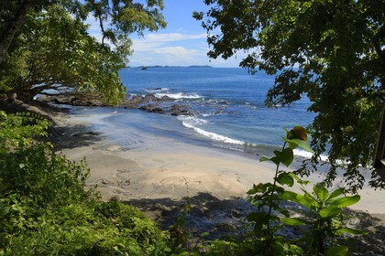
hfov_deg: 73.7
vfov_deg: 53.1
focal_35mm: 24
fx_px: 257
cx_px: 192
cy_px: 128
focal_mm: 24
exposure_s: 1/125
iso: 100
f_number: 14
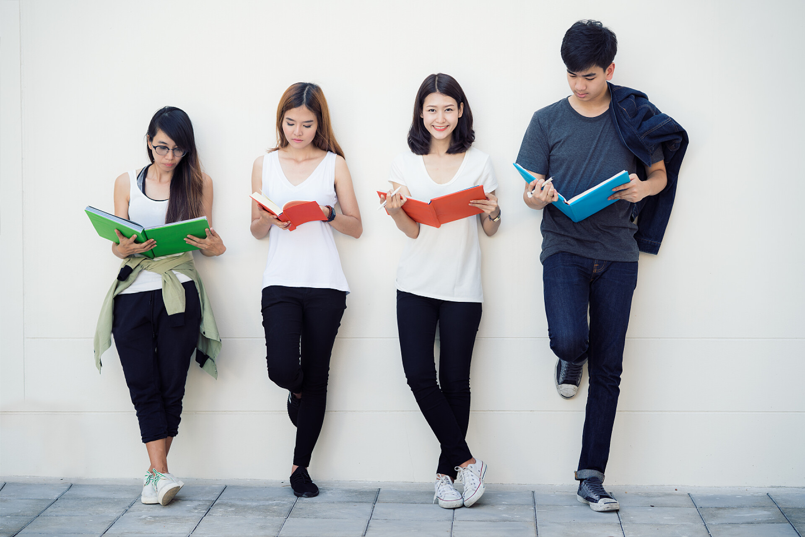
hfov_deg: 23.9
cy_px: 268
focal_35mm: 85
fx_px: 1901
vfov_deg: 16.1
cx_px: 402
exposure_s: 1/100
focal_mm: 85
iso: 100
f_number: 2.8
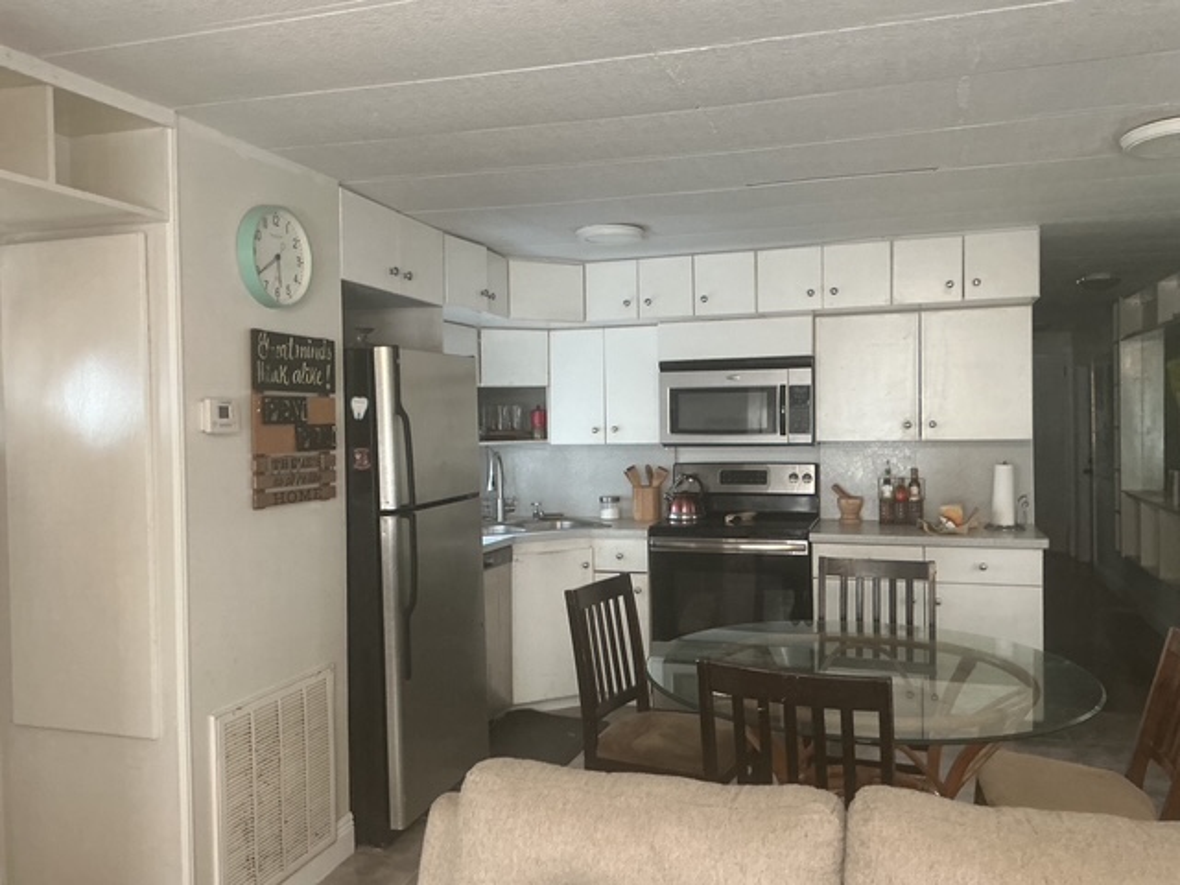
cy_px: 442
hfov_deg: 61.7
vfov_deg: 48.2
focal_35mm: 29
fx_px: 989
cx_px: 590
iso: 160
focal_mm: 3
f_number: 1.8
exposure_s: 1/60
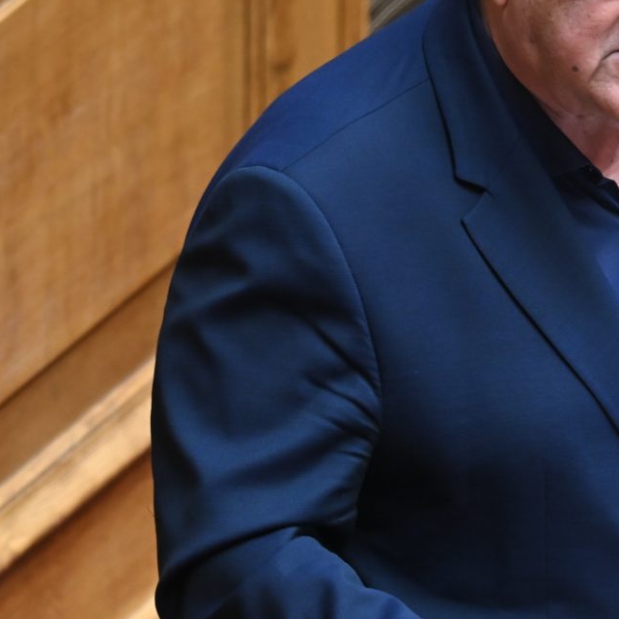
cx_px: 931
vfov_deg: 1.8
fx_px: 19220
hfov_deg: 1.8
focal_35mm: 950
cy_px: 282
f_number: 6
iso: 2500
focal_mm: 350
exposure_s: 1/125
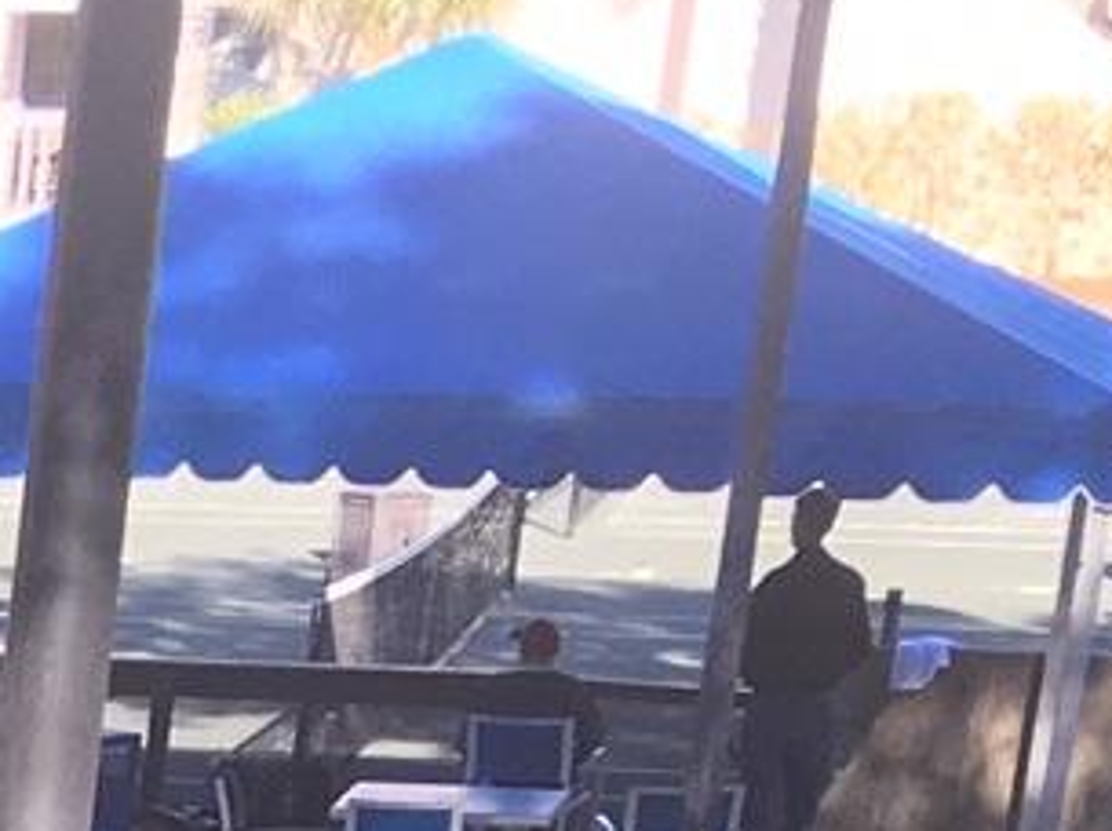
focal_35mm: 192
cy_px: 2730
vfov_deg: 6.8
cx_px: -1604
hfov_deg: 9.2
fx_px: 6161
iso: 25
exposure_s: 1/243
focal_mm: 4.15
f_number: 2.2
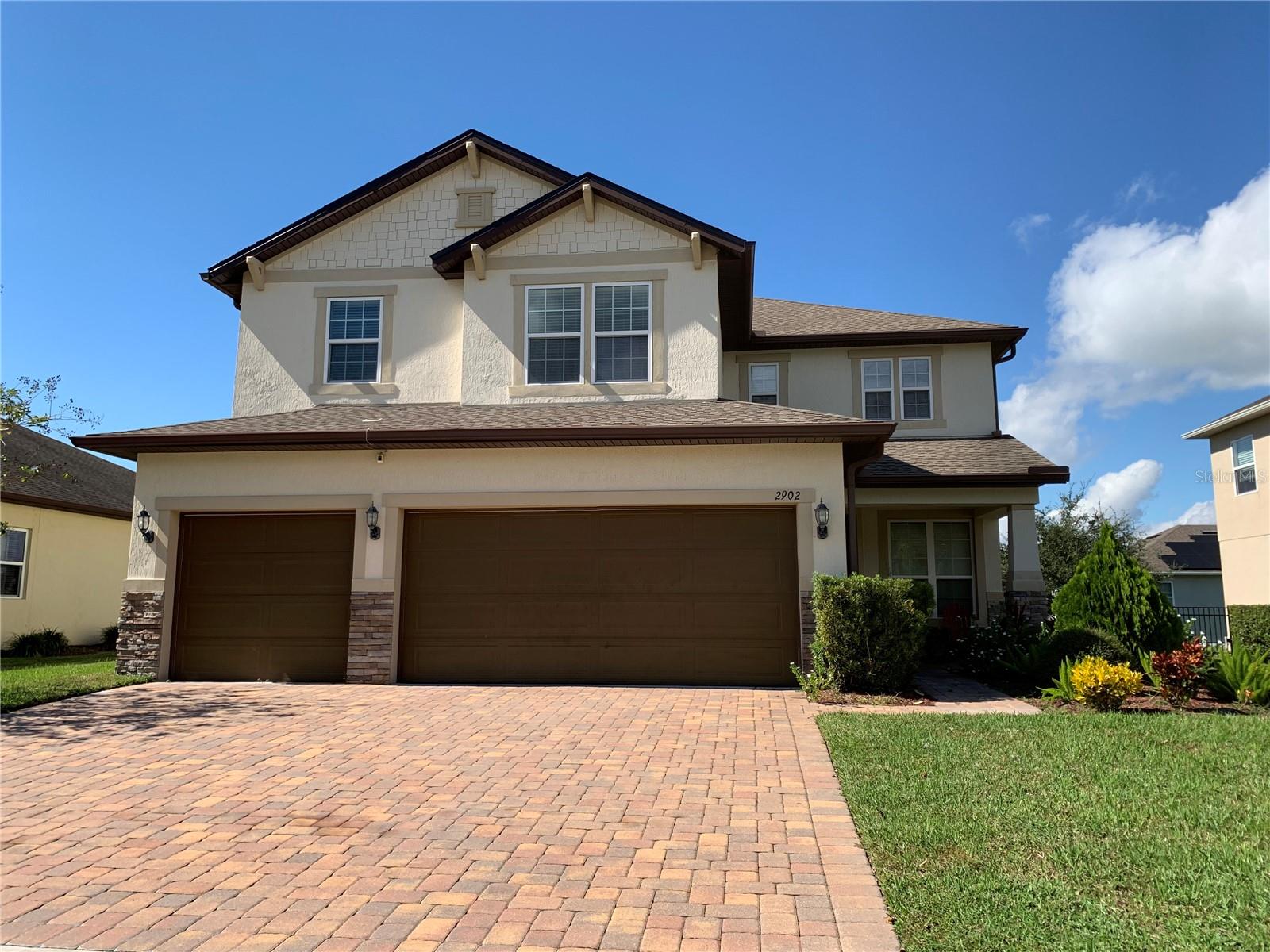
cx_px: 635
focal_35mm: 26
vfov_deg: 53.1
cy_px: 476
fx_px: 954
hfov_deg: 67.3
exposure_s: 1/2075
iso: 25
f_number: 1.8
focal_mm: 4.25
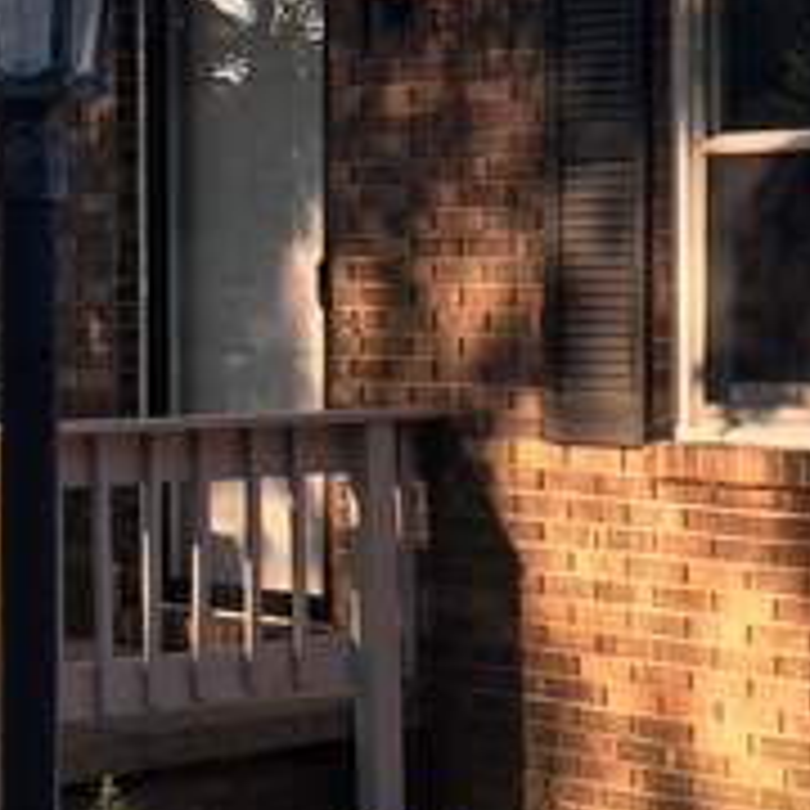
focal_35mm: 110
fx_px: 2912
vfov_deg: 15.8
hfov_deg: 15.6
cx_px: 772
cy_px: 346
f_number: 2.2
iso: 25
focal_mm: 4.15
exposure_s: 1/271
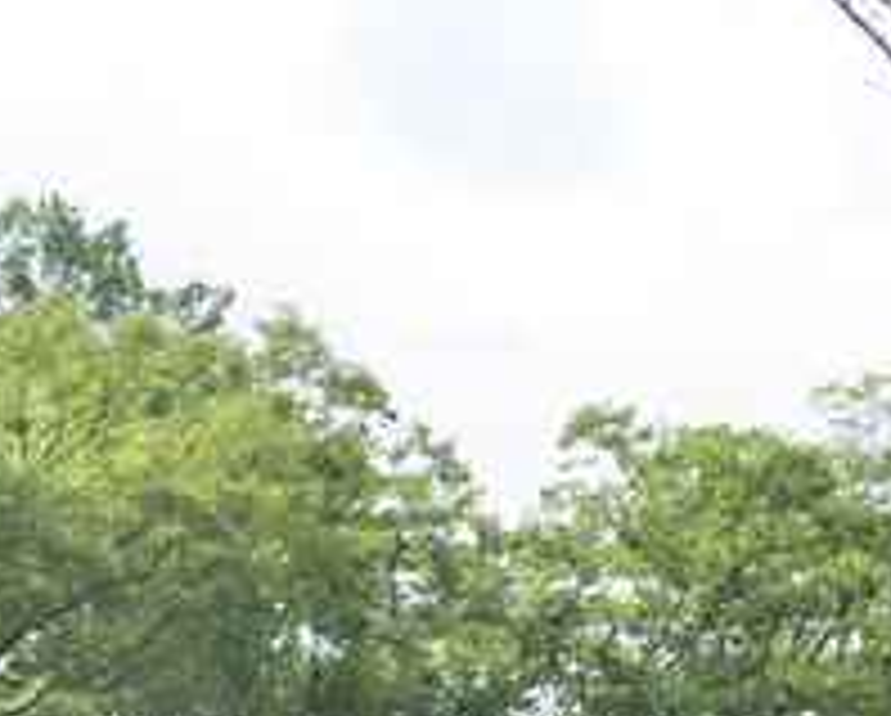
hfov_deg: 18.8
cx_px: -378
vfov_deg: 15.6
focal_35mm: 92
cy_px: 1024
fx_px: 2424
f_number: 5
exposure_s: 1/250
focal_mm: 17
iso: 100
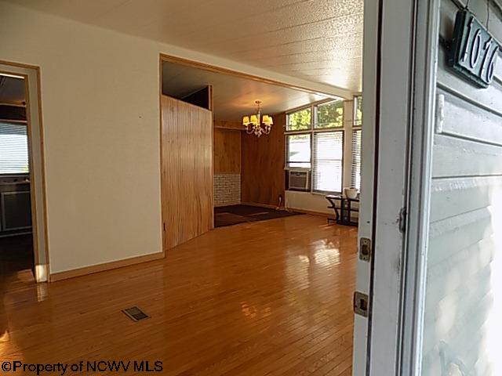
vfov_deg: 58.9
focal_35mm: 23
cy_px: 188
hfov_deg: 73.9
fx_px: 334
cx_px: 251
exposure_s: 1/60
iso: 80
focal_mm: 4
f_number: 3.1
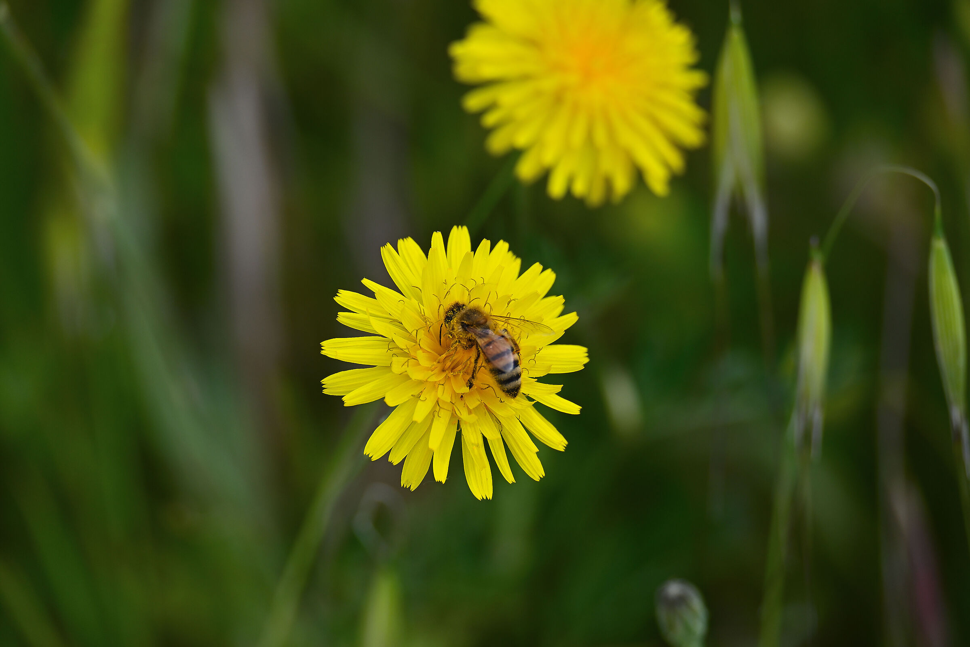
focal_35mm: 248
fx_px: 6668
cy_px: 324
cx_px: 485
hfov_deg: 8.3
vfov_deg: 5.6
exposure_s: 1/500
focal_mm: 165
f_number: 5.6
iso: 100
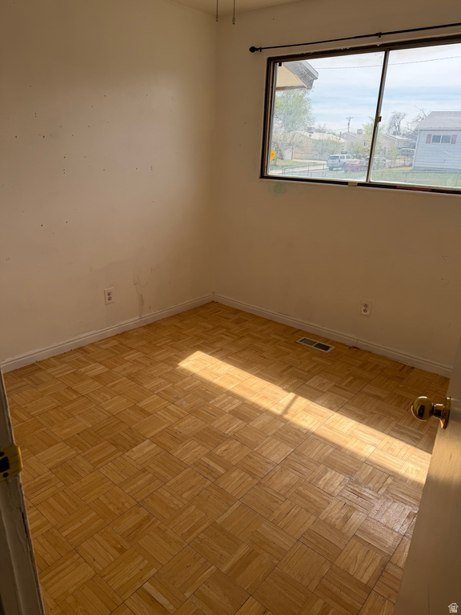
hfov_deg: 56.8
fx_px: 426
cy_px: 308
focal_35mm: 24
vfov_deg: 71.6
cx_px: 230
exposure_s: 1/2000
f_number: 1.78
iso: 80
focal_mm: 6.76
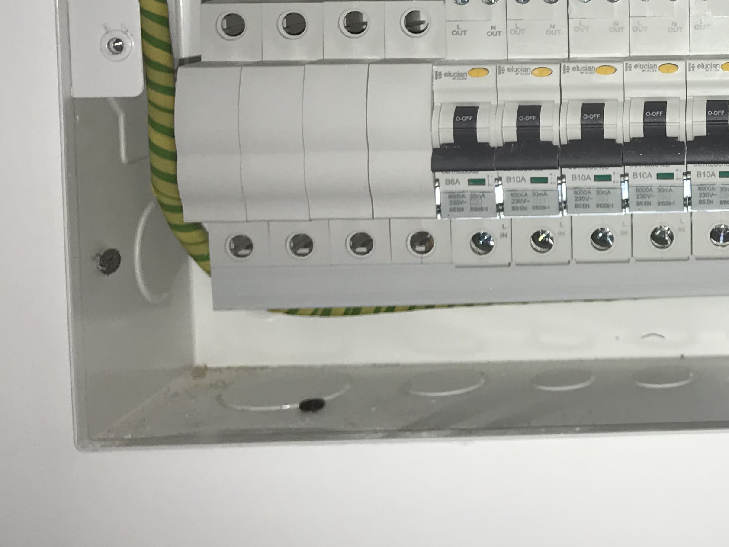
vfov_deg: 21.4
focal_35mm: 67
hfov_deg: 26.2
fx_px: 1411
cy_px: 49
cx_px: 843
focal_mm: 3.99
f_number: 1.8
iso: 20
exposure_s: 1/105
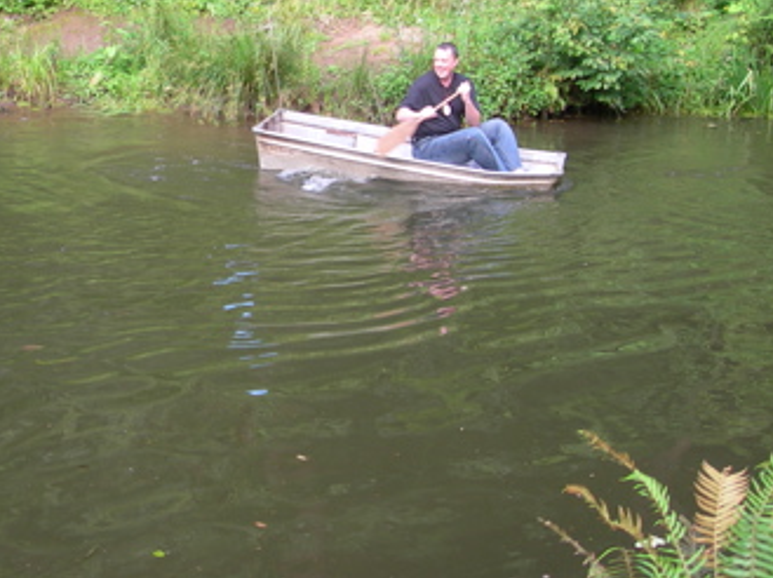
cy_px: 164
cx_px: 52
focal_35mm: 74
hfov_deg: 25.4
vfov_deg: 19.8
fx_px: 1651
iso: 50
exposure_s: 1/33.2
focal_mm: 7.8
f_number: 2.8
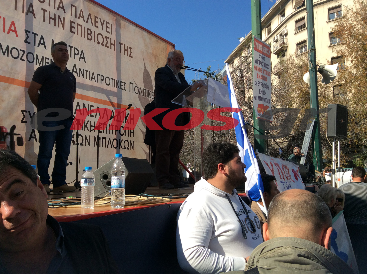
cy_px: 137
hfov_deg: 55.4
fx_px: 349
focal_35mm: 33
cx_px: 184
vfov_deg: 42.8
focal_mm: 3.3
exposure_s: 1/1300
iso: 32
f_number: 2.4
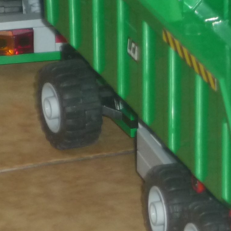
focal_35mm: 485
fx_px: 3662
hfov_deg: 3.6
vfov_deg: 3.6
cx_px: 198
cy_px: -36
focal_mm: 19.9
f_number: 5.8
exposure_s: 1/60
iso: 250
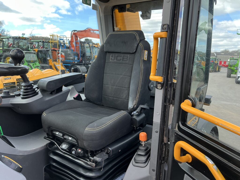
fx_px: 194
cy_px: 90
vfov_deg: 49.7
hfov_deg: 63.4
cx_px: 120
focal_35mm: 28
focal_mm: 3
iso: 20
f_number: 1.8
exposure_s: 1/173
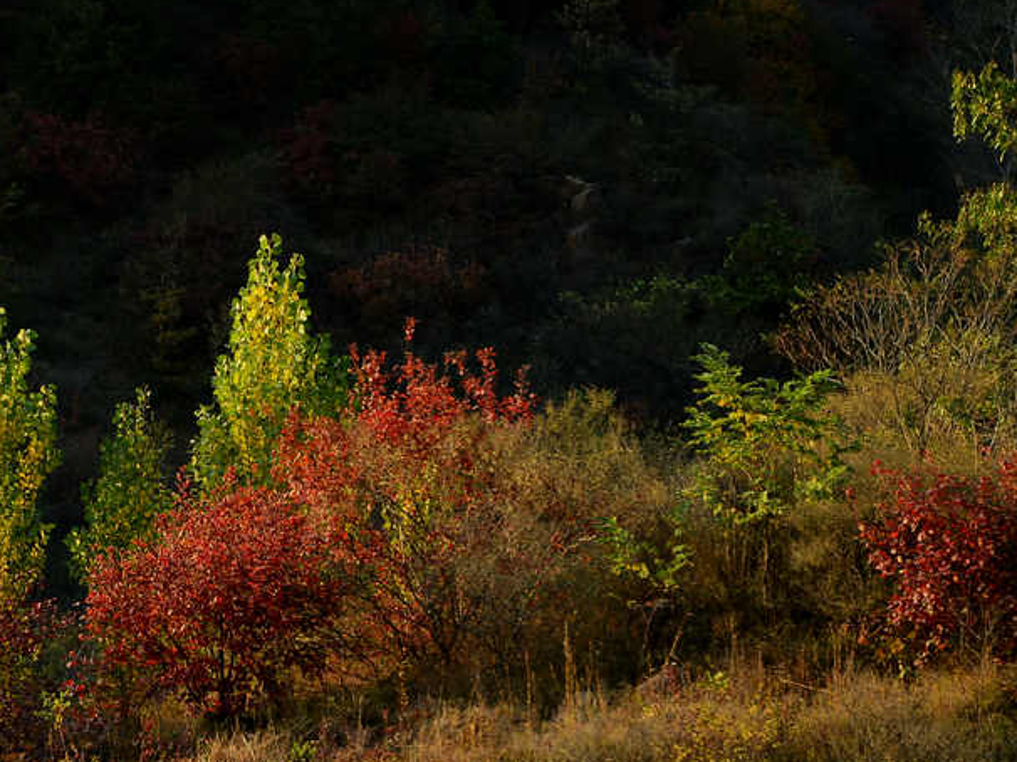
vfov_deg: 6.6
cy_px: 567
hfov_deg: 8.8
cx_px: 369
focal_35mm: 225
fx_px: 6608
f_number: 5.6
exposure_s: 1/160
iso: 360
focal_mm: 135
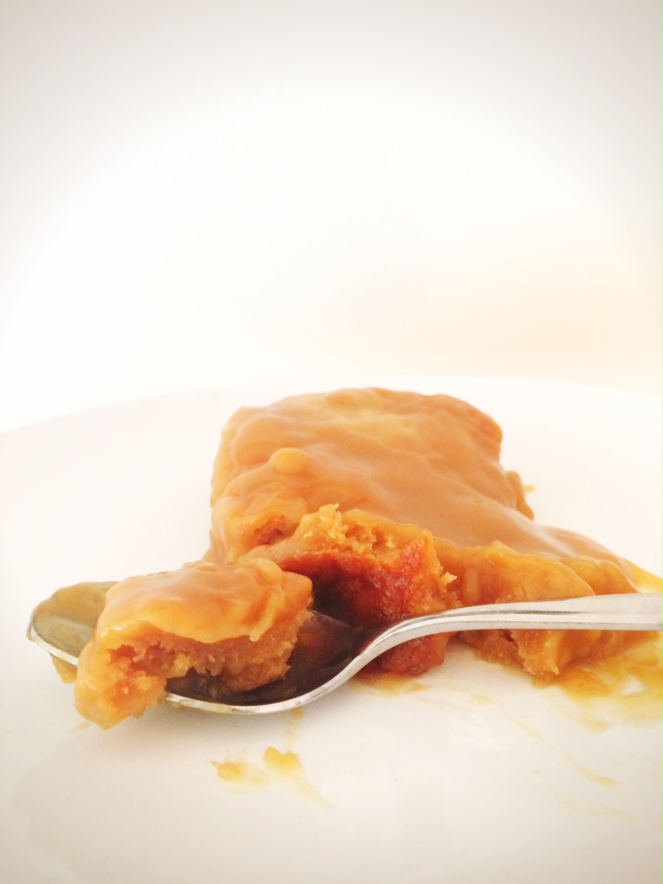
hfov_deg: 48.2
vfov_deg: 61.7
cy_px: 442
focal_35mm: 29
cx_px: 332
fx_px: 741
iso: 320
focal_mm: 4.15
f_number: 2.2
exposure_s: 1/15
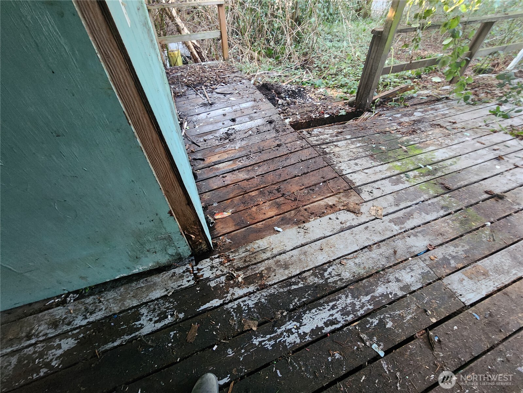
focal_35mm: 13
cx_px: 262
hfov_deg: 106.2
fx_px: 196
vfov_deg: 89.9
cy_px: 196
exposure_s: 1/30
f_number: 2.2
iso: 500
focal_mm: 2.2
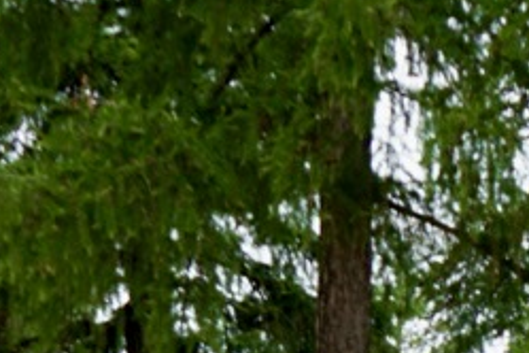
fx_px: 2674
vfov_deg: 6.9
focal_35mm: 182
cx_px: 888
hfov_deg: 10.7
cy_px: 982
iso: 100
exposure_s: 1/100
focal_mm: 28
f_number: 5
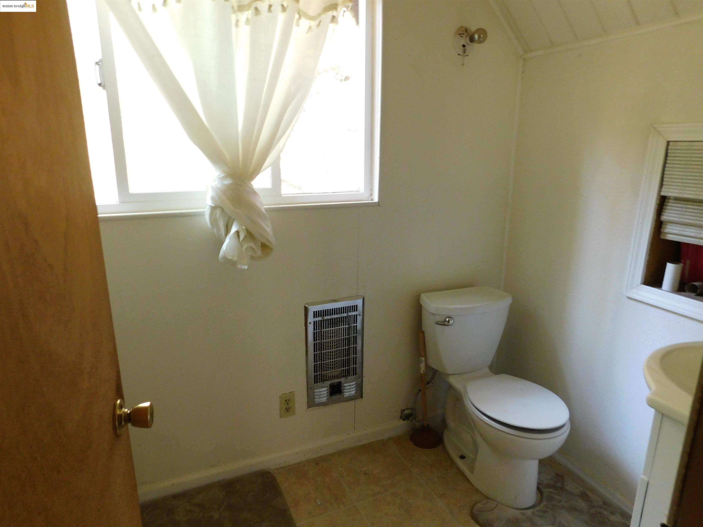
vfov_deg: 58.9
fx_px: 467
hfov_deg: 73.9
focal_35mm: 23
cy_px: 264
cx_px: 352
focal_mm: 4
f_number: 3
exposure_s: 1/8
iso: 400
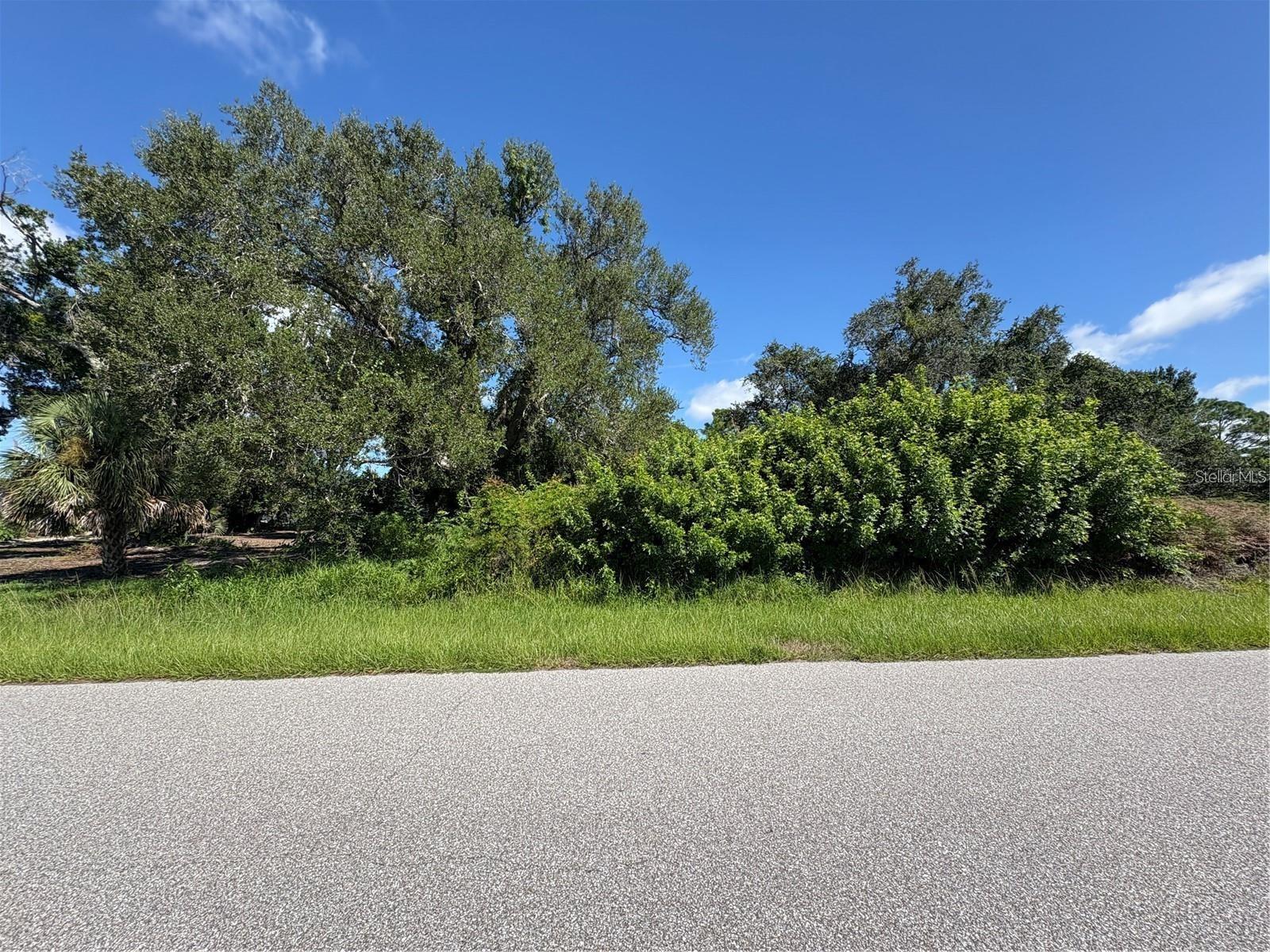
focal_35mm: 14
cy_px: 476
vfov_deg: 85.7
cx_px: 635
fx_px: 514
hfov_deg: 102.1
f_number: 2.2
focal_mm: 2.22
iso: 40
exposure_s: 1/921
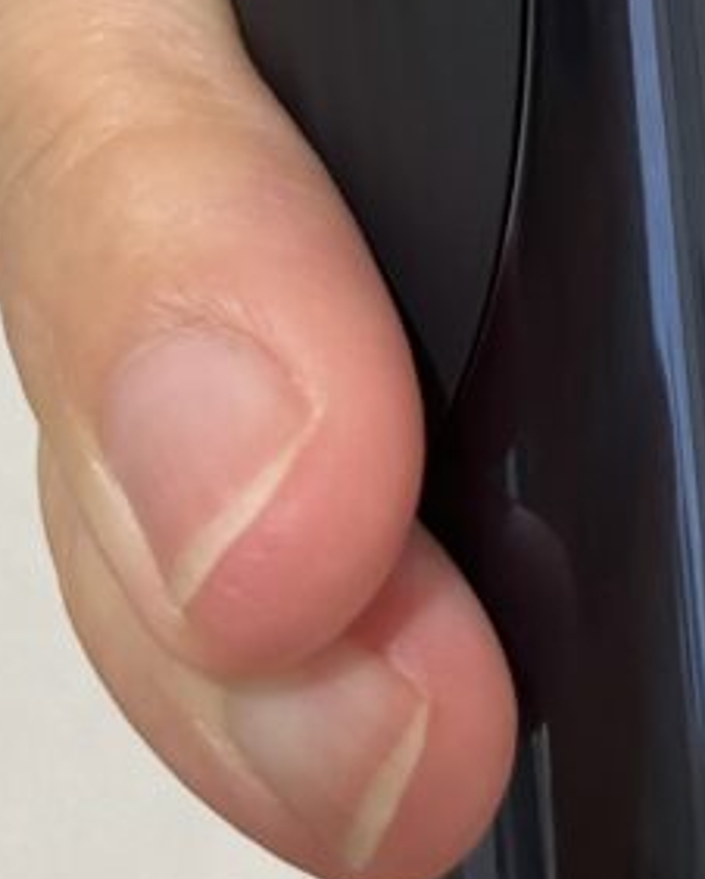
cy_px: -648
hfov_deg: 16.1
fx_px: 2397
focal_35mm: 92
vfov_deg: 17.4
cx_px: 827
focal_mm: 5.1
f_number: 1.6
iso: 100
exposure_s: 1/50
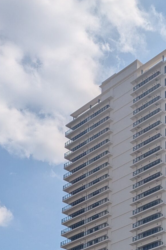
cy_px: 316
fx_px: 526
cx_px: 160
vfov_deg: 23.8
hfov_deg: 17.6
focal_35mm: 76
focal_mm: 5.43
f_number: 1.89
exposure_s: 1/10101
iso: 51
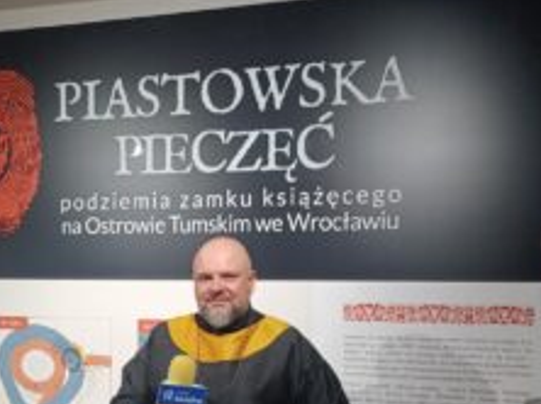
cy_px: 299
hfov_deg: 46.8
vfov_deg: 35.2
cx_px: 291
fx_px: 624
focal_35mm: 40
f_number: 1.8
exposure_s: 1/33
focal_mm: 4.6
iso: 320
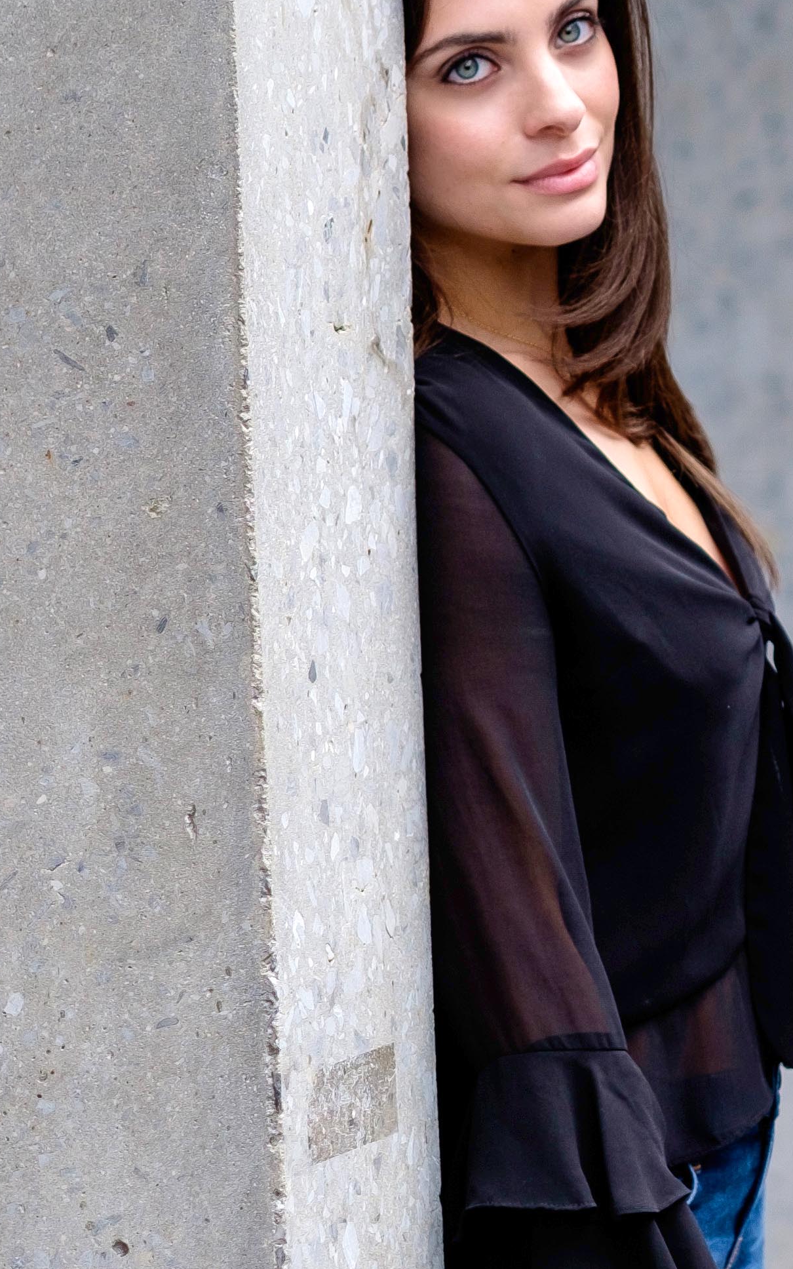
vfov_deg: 6.0
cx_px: 758
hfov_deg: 3.8
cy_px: 1066
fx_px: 12033
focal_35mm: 348
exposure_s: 1/480
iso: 200
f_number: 2
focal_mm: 90
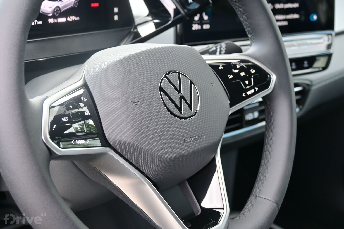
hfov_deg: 33.4
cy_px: 114
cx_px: 172
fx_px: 573
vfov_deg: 22.6
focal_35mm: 60
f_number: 6.3
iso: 200
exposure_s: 1/50
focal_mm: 40
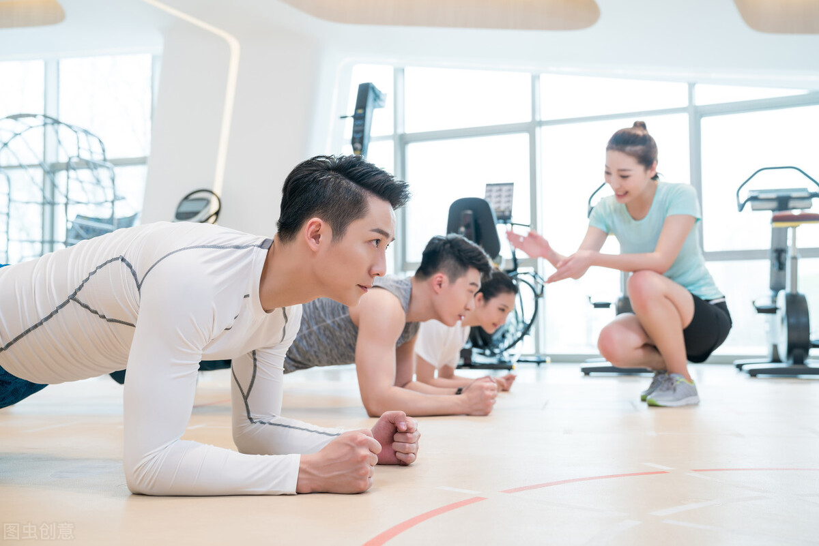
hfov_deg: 49.5
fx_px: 888
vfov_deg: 34.2
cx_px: 410
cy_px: 273
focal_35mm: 39
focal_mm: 39
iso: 250
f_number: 4
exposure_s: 1/60
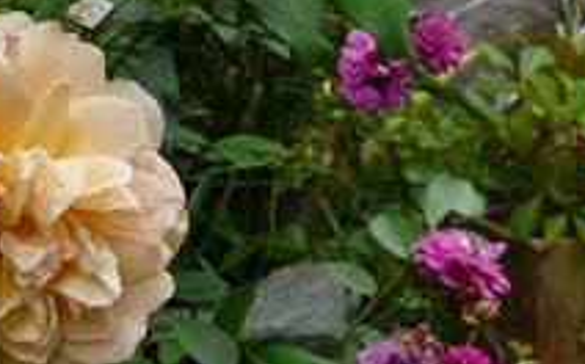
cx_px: 69
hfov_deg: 28.4
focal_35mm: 70
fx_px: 1115
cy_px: 182
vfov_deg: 18.6
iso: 80
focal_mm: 5.2
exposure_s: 1/320
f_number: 2.8
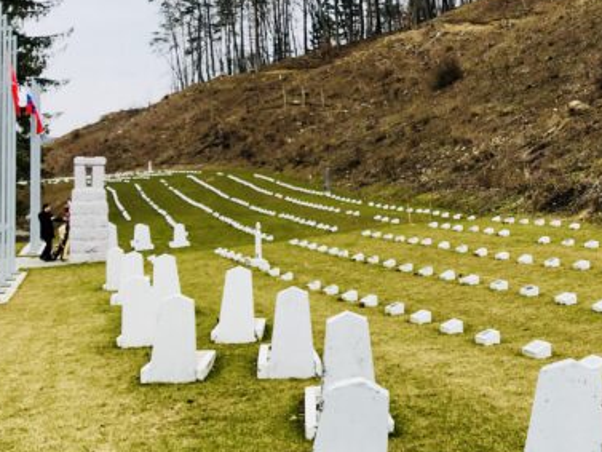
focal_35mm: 52
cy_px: 194
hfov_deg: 36.1
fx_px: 905
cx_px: 434
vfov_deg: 28.0
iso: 20
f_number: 1.8
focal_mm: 3.99
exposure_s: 1/948
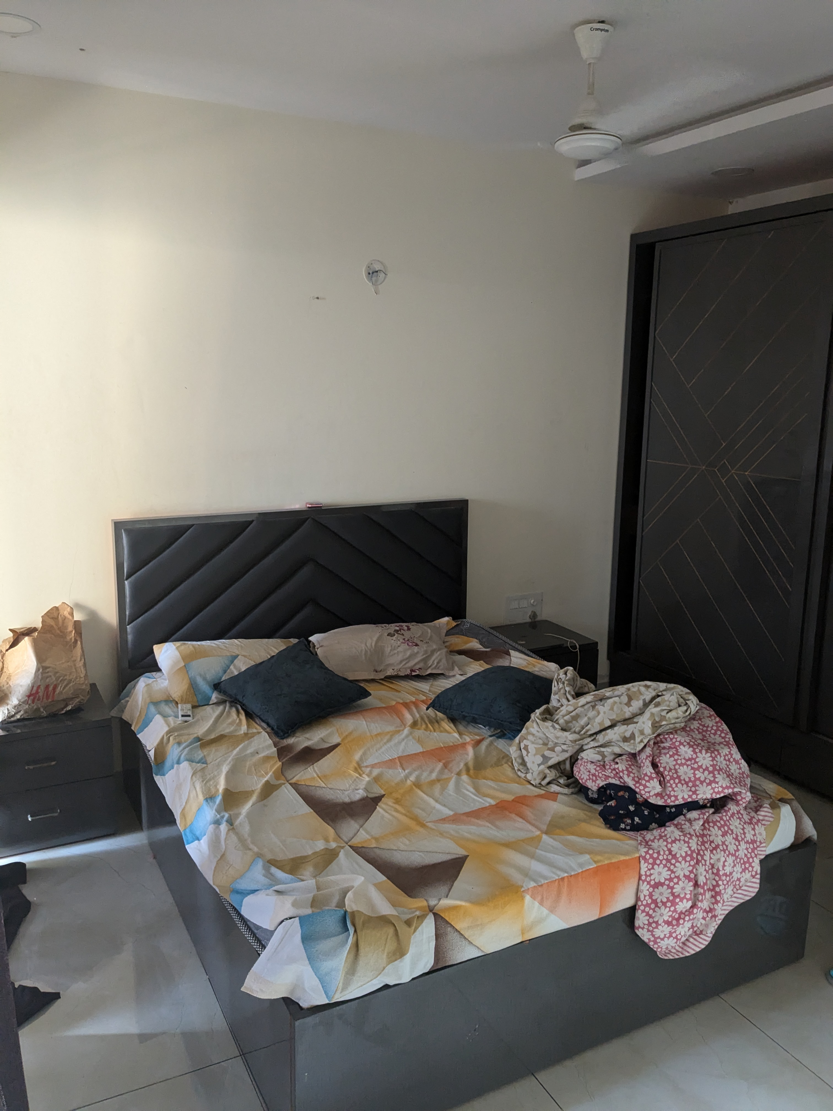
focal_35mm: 27
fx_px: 866
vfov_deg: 65.3
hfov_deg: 51.4
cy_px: 556
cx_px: 416
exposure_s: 1/50
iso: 496
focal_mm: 4.38
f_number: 1.73
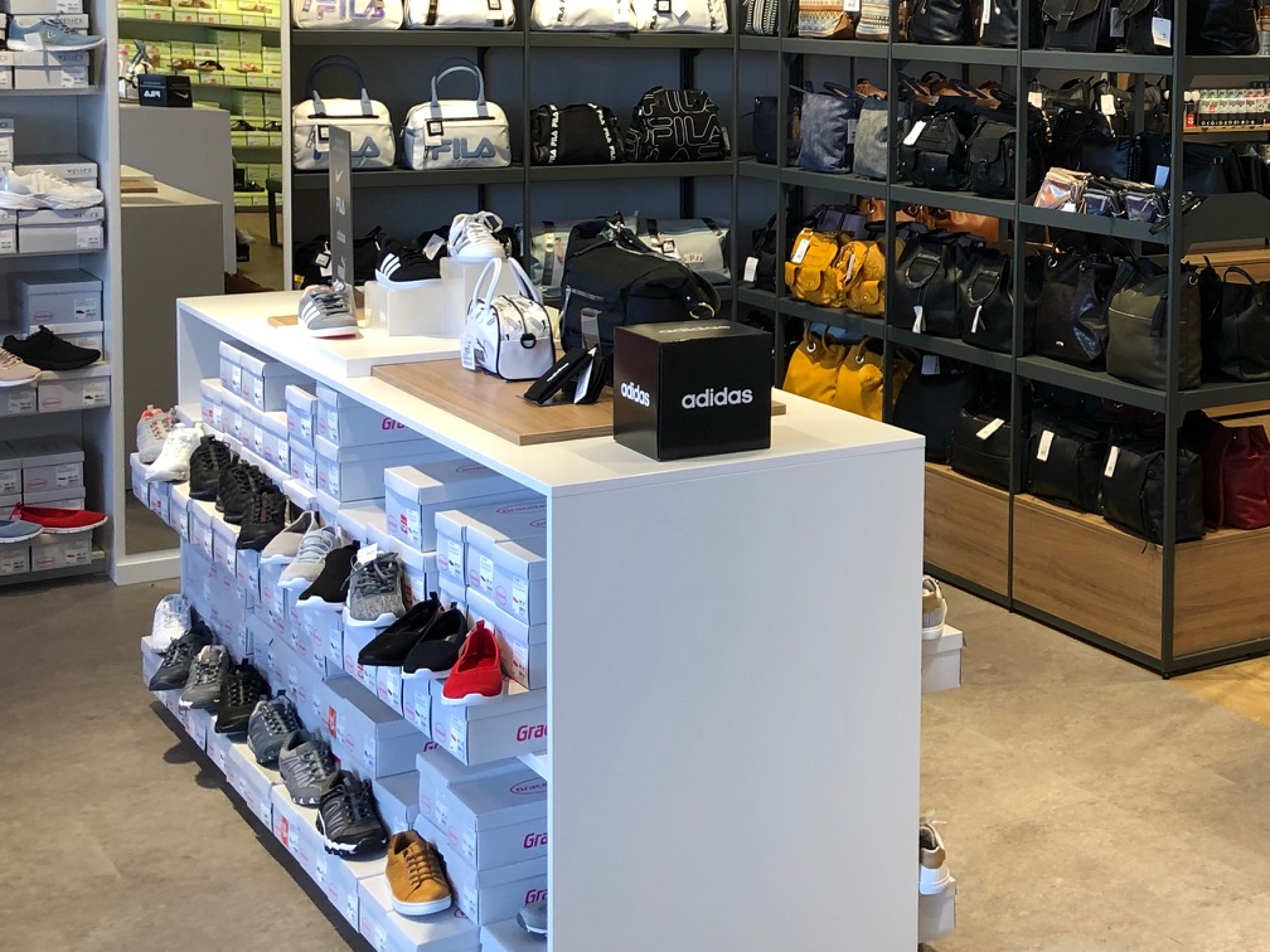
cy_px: 174
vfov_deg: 25.6
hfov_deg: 32.1
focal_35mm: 56
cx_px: 1226
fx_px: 2055
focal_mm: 3.99
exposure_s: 1/100
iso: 40
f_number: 1.8
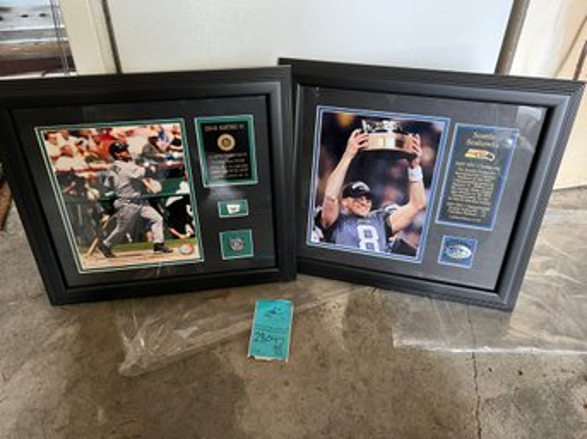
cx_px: 294
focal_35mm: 26
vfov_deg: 53.0
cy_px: 220
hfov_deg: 67.3
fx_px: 441
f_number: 1.5
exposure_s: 1/45
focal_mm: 5.7
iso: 400
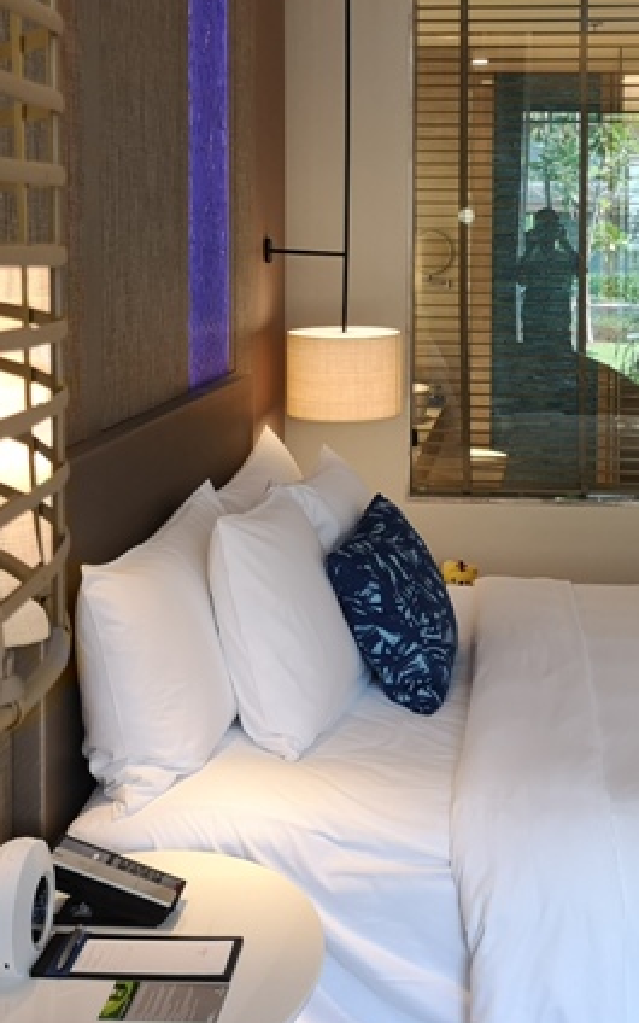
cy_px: 311
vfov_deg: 37.0
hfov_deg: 23.8
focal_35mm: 54
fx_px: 1505
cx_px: 434
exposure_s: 1/50
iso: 160
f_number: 1.8
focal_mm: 3.95
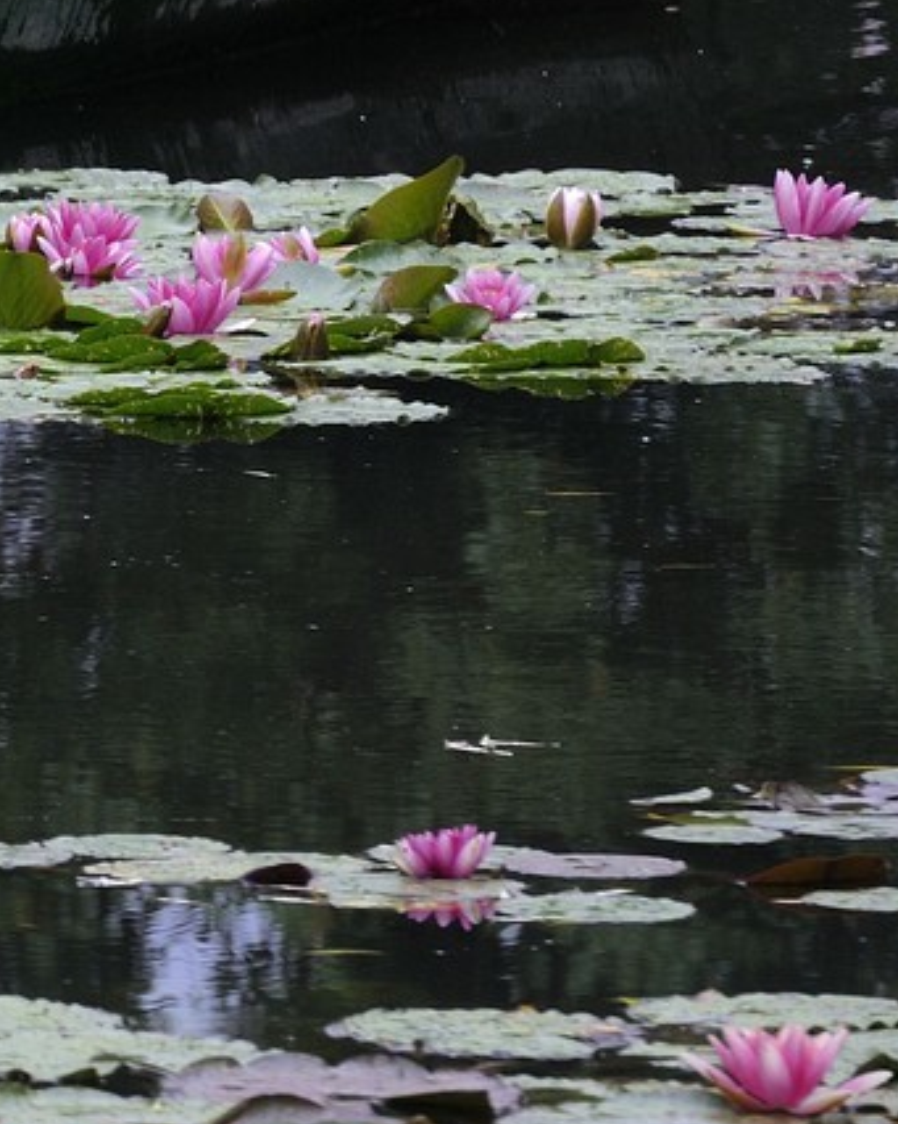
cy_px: 329
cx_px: -1206
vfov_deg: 2.8
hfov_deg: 2.2
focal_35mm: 703
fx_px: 23380
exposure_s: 1/160
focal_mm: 200
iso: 800
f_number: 8
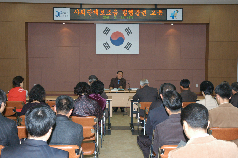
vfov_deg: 26.4
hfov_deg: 38.9
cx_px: 119
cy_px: 79
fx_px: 337
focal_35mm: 51
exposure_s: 1/60
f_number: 7.1
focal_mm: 34
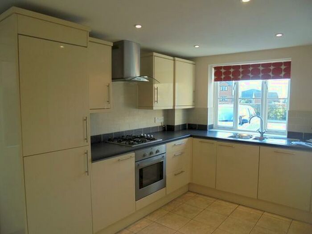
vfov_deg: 53.1
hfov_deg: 67.3
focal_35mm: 26
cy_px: 117
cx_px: 156
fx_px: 234
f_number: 3.5
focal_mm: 4.6
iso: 100
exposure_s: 1/30
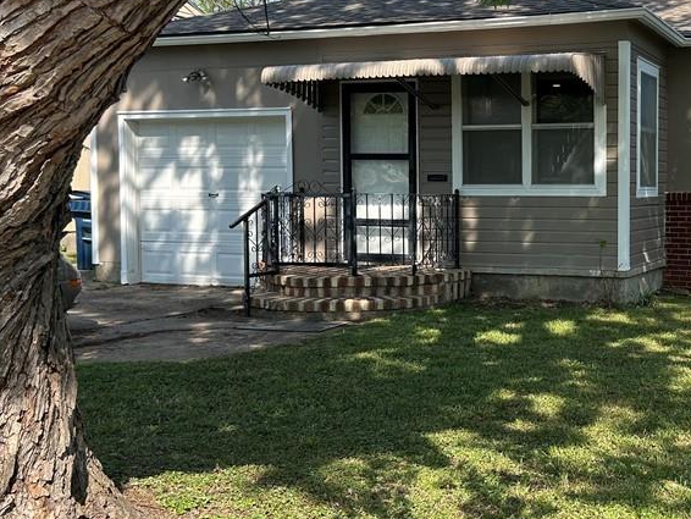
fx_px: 939
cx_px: 580
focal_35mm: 47
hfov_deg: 38.5
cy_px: 221
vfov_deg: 30.9
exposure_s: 1/1531
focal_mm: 5.7
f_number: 1.5
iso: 50
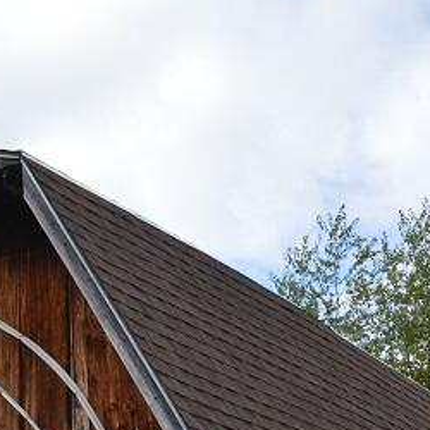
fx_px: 1321
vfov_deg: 17.3
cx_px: 141
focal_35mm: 94
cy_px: 571
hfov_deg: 18.4
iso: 100
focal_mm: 18
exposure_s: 1/200
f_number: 8
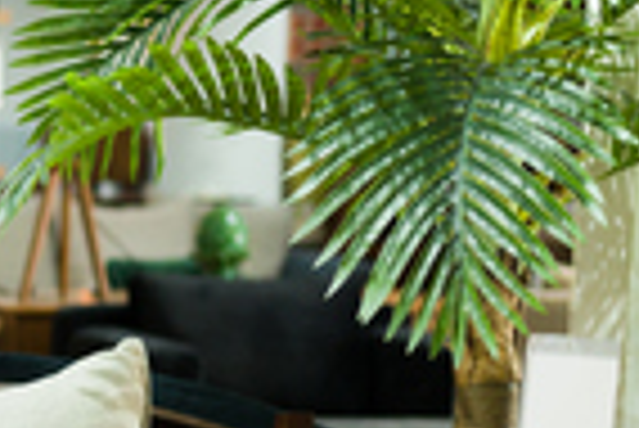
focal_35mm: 178
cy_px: 507
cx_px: -742
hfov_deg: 10.4
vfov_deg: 7.7
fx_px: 3163
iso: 500
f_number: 1.8
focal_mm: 35
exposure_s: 1/160
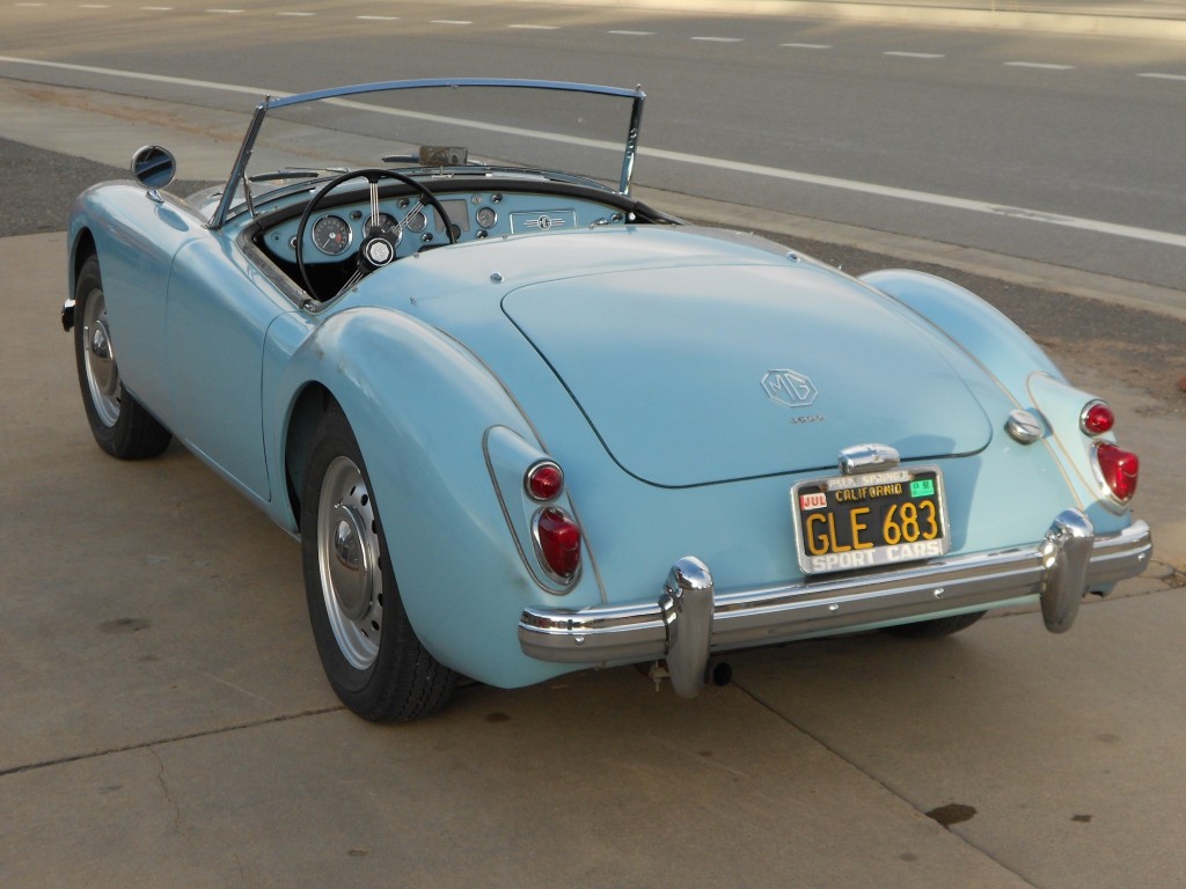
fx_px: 1919
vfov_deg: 26.1
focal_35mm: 56
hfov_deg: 34.3
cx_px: 593
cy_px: 444
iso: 80
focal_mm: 10
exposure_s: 1/160
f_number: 4.9
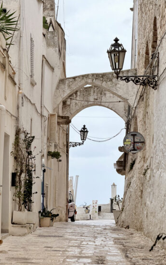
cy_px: 133
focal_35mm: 107
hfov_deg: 12.2
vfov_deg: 19.5
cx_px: 67
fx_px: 774
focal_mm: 16.89
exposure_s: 1/631
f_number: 2.8
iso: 50
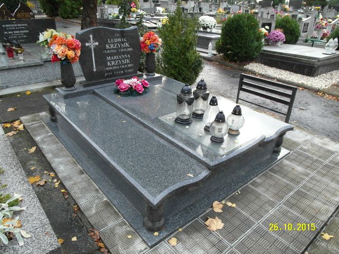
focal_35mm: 24
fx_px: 235
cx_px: 170
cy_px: 127
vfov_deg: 56.8
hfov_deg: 71.6
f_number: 3.4
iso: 100
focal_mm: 5.2
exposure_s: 1/45
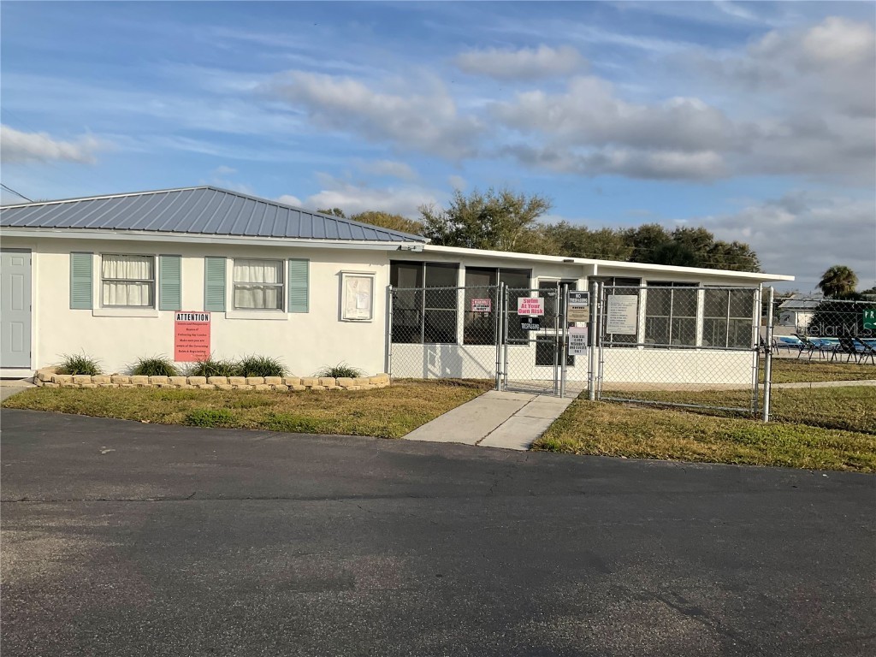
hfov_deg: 61.7
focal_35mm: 29
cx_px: 438
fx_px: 734
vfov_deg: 48.2
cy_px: 328
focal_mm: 3
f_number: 1.8
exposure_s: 1/2667
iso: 16
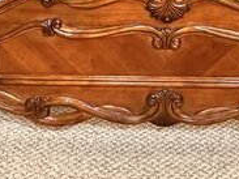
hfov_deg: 38.4
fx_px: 338
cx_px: 162
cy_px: -119
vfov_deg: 22.0
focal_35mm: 49
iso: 500
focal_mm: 2.22
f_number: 2.2
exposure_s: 1/60
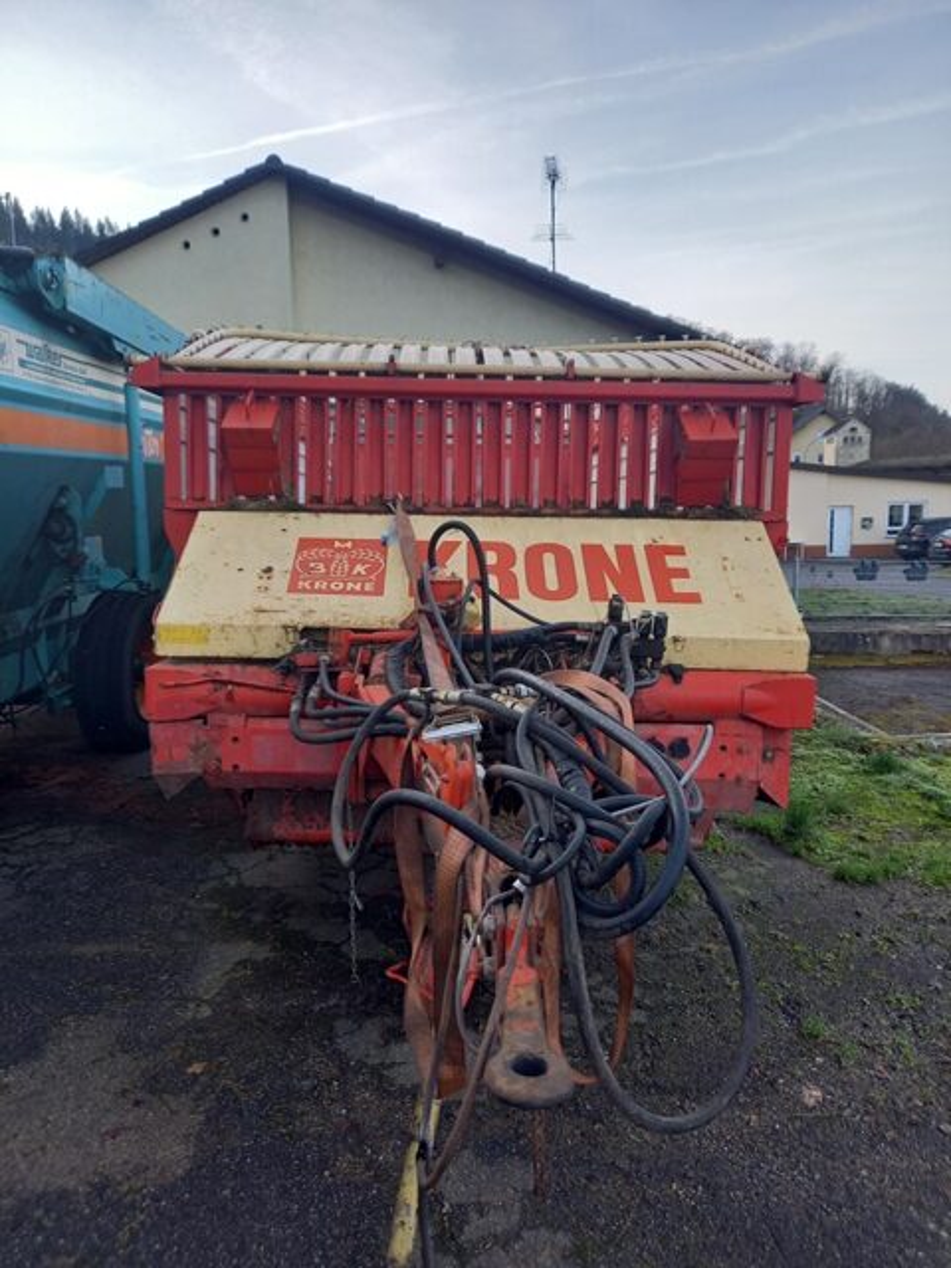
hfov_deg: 54.9
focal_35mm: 25
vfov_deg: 69.4
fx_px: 916
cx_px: 476
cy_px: 634
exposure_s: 1/100
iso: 50
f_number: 1.8
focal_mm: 4.65
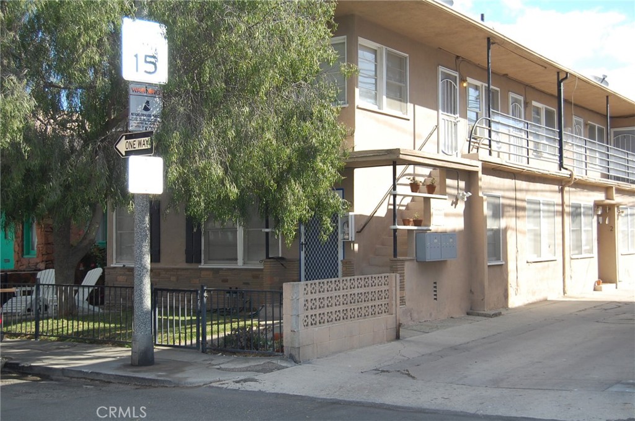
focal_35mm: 48
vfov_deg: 28.0
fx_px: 845
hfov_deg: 41.2
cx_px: 318
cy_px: 210
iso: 280
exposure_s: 1/500
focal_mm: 32
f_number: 5.6
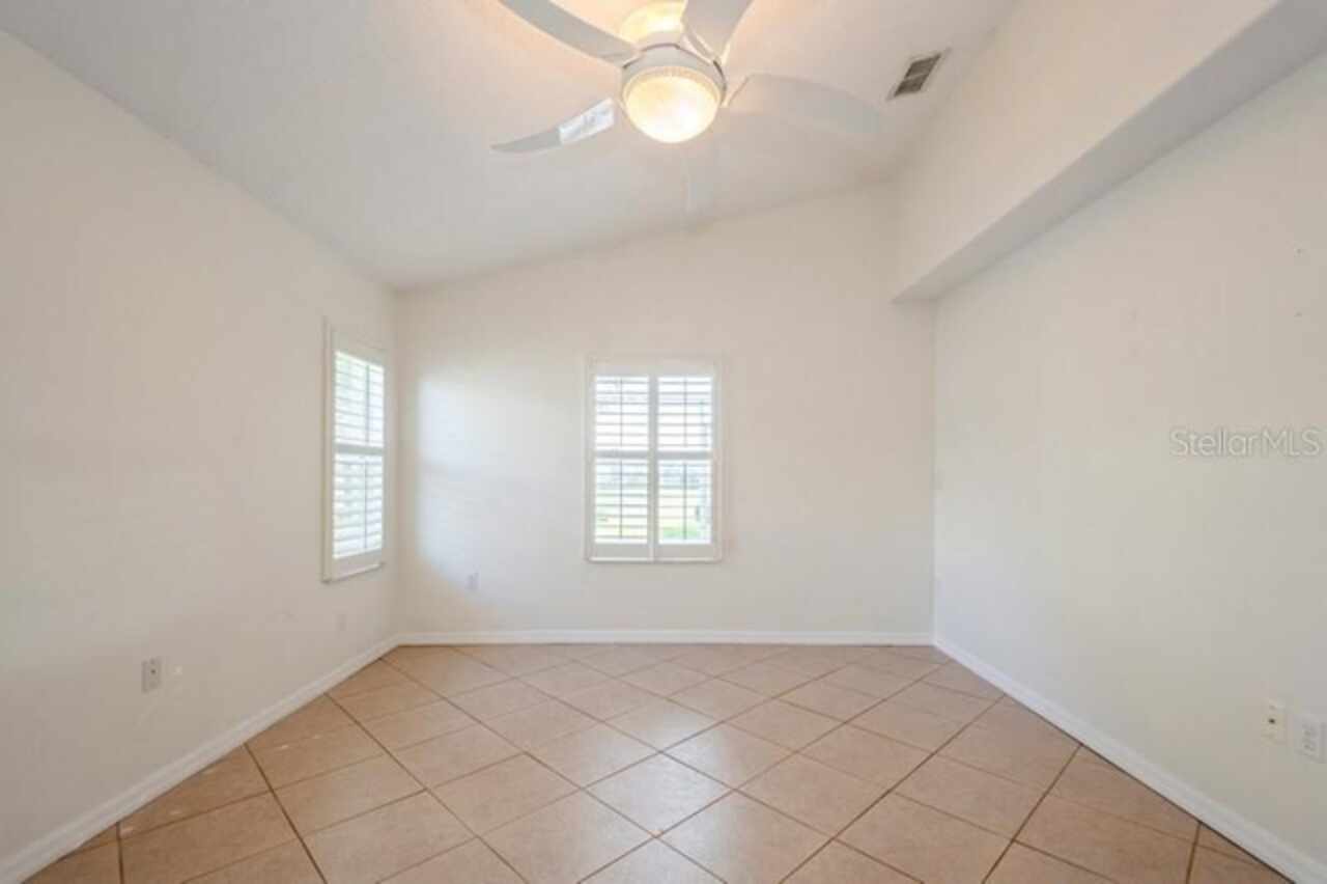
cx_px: 664
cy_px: 442
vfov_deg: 77.3
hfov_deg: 100.4
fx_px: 553
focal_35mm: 15
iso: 200
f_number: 8
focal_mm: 10
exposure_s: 1/20
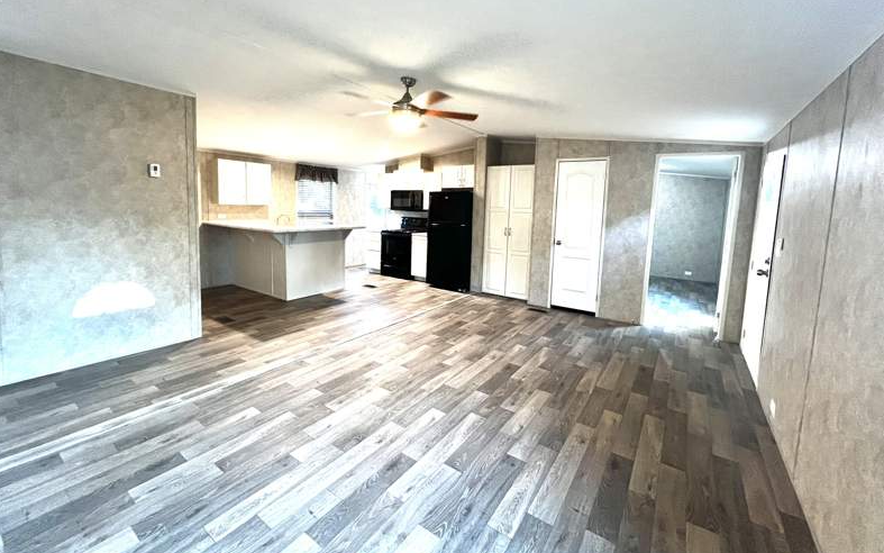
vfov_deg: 78.3
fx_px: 337
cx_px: 443
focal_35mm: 14
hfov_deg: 105.3
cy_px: 241
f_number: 1.8
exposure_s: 1/60
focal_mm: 1.57
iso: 400
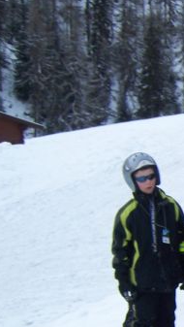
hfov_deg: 11.6
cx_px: 376
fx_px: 805
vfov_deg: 22.6
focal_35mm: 93
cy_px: 254
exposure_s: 1/320
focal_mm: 6.2
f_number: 2.8
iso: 80
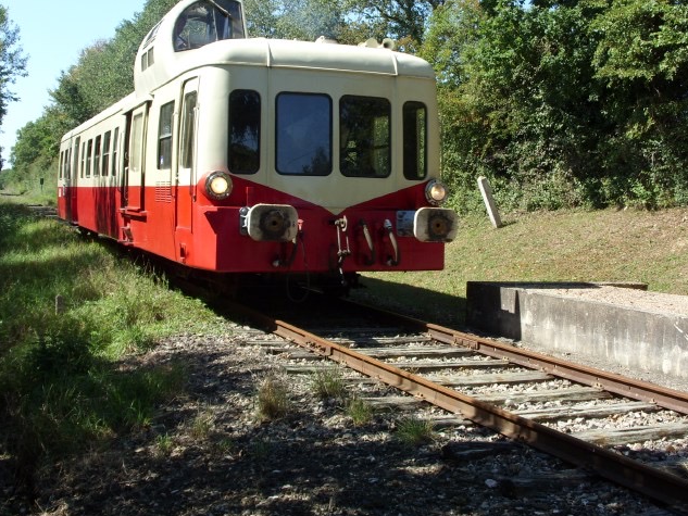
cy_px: 204
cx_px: 380
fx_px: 954
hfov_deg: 39.6
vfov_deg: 30.2
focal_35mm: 48
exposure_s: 1/192
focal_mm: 6.3
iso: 50
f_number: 4.9
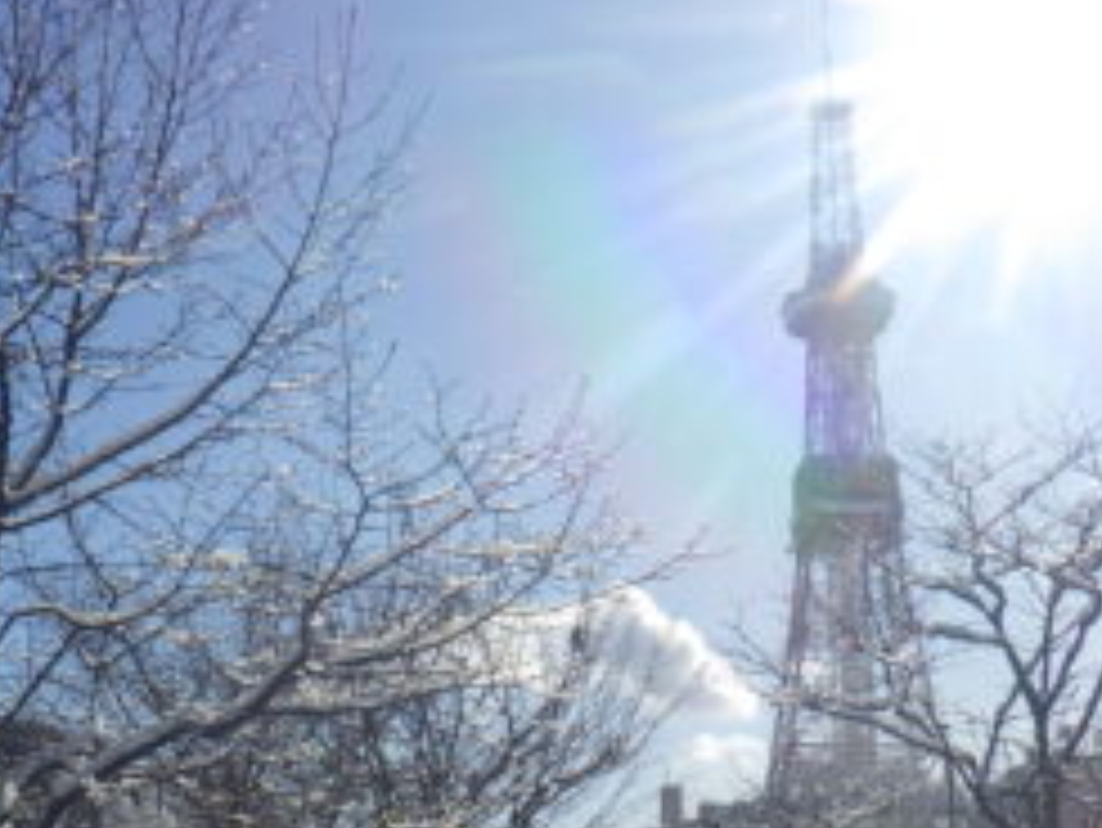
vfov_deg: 22.5
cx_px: 353
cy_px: 578
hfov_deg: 29.6
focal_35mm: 65
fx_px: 2070
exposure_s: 1/2500
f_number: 4.2
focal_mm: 5
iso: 125
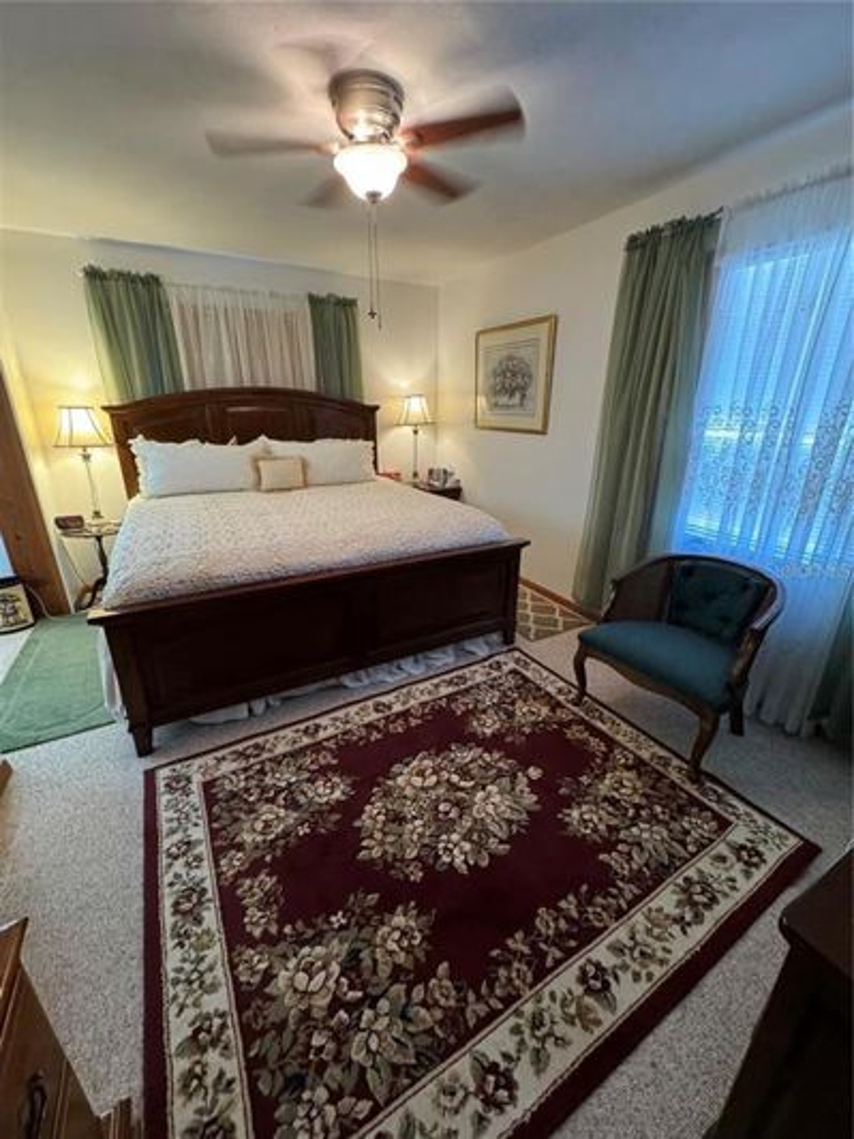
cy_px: 570
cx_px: 427
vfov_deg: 102.1
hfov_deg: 85.7
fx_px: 461
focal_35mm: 14
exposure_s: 1/42
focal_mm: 2.22
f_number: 2.2
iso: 400
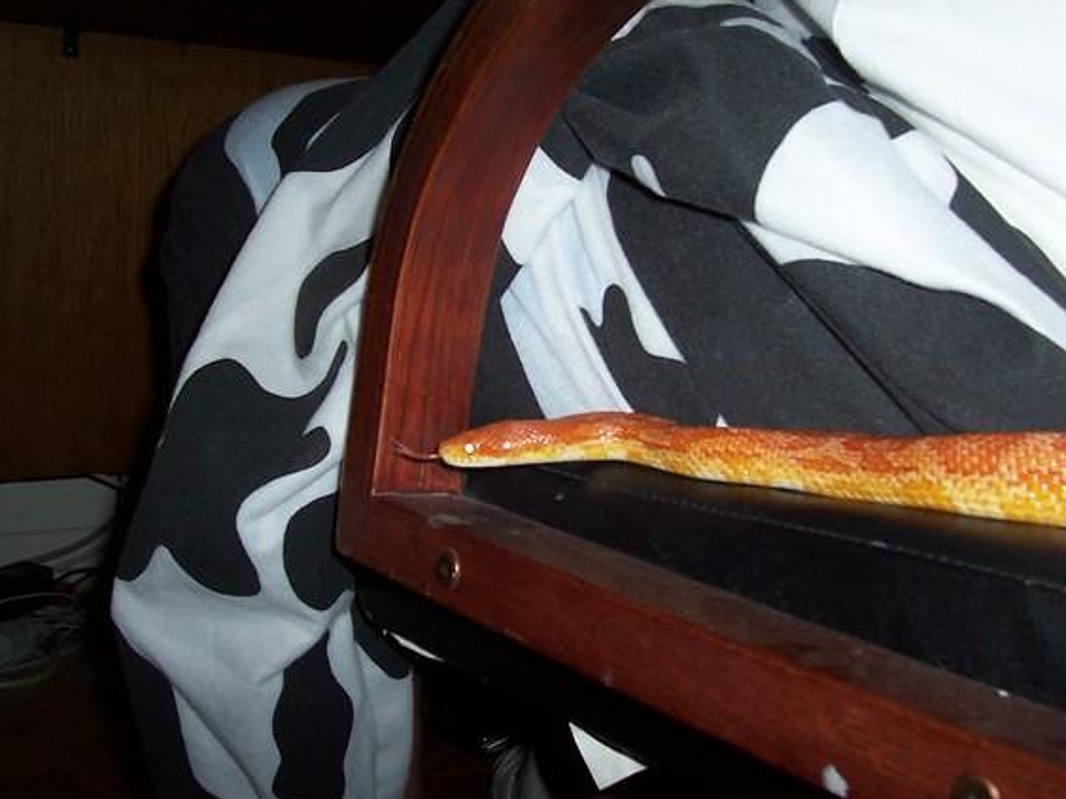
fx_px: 1293
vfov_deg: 34.3
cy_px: 353
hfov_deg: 44.8
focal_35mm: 42
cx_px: 539
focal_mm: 5.6
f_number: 2.8
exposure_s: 1/60
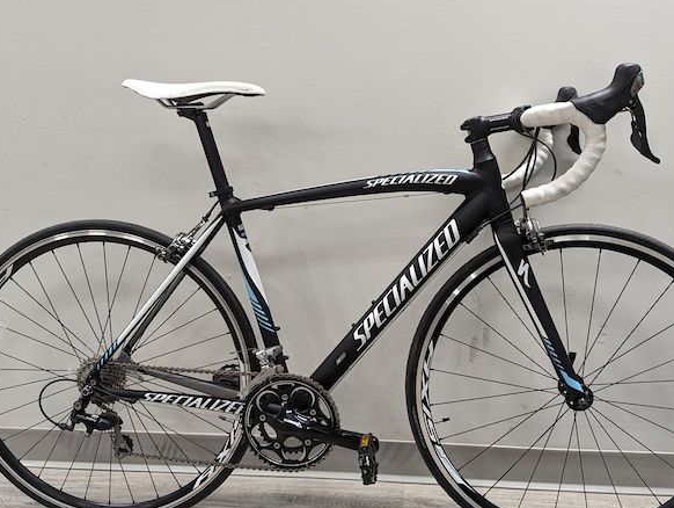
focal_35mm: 33
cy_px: 242
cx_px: 353
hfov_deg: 55.3
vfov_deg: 43.0
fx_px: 643
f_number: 1.85
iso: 122
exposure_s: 1/26.5
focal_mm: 6.81
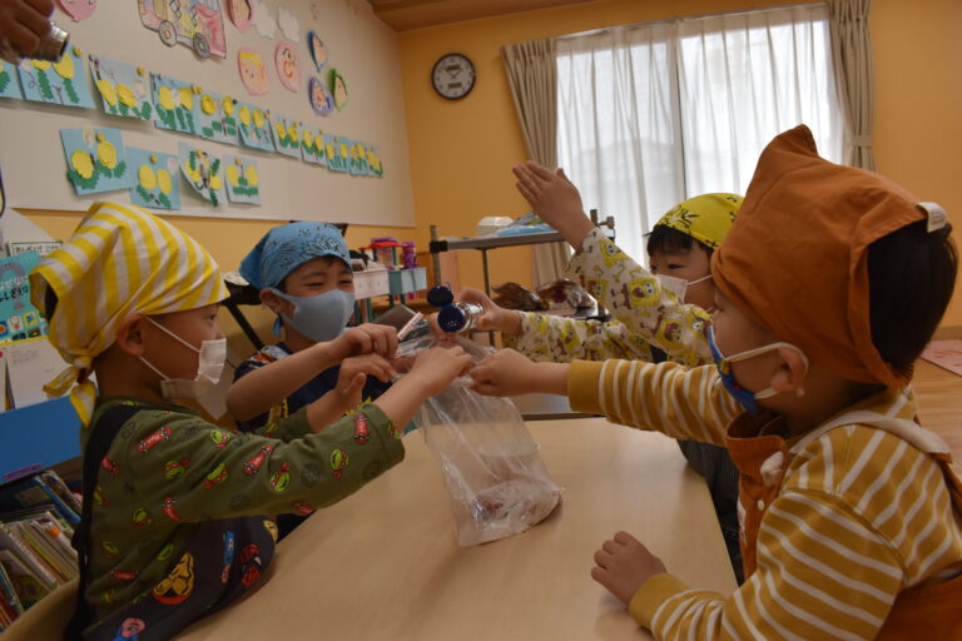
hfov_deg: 67.4
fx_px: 721
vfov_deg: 47.9
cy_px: 320
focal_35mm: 27
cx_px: 481
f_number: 7.1
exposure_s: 1/200
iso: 400
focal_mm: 18
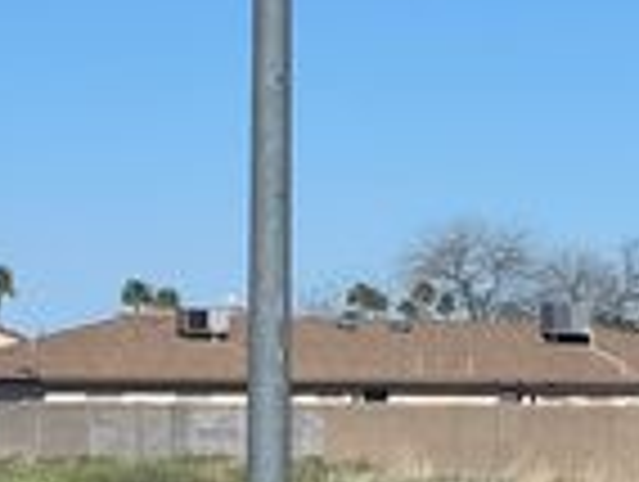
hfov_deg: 8.7
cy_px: 250
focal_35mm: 225
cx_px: -86
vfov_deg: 6.6
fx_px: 4160
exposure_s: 1/2370
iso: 20
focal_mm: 7.5
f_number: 2.2
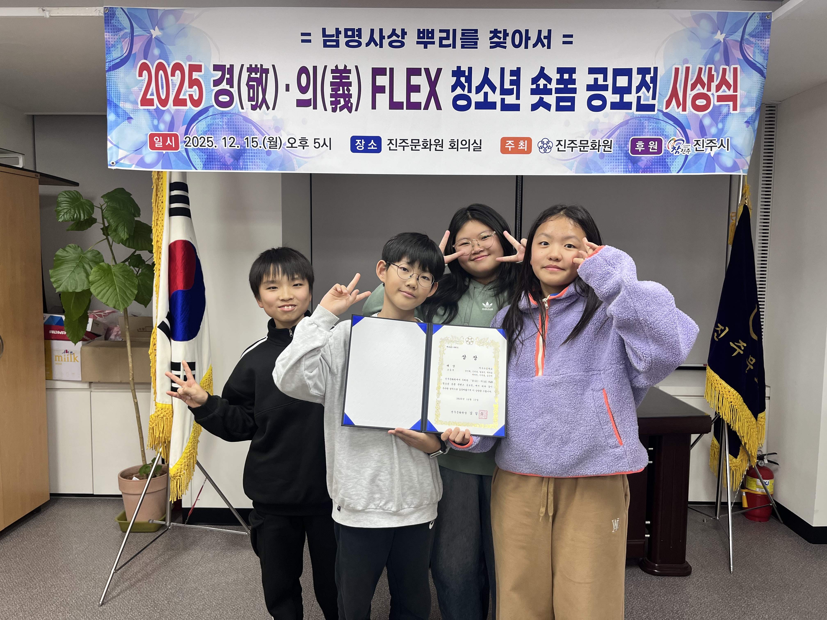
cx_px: 414
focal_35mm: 26
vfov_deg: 53.1
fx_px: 621
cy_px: 310
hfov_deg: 67.3
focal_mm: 5.1
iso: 80
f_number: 1.6
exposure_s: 1/120
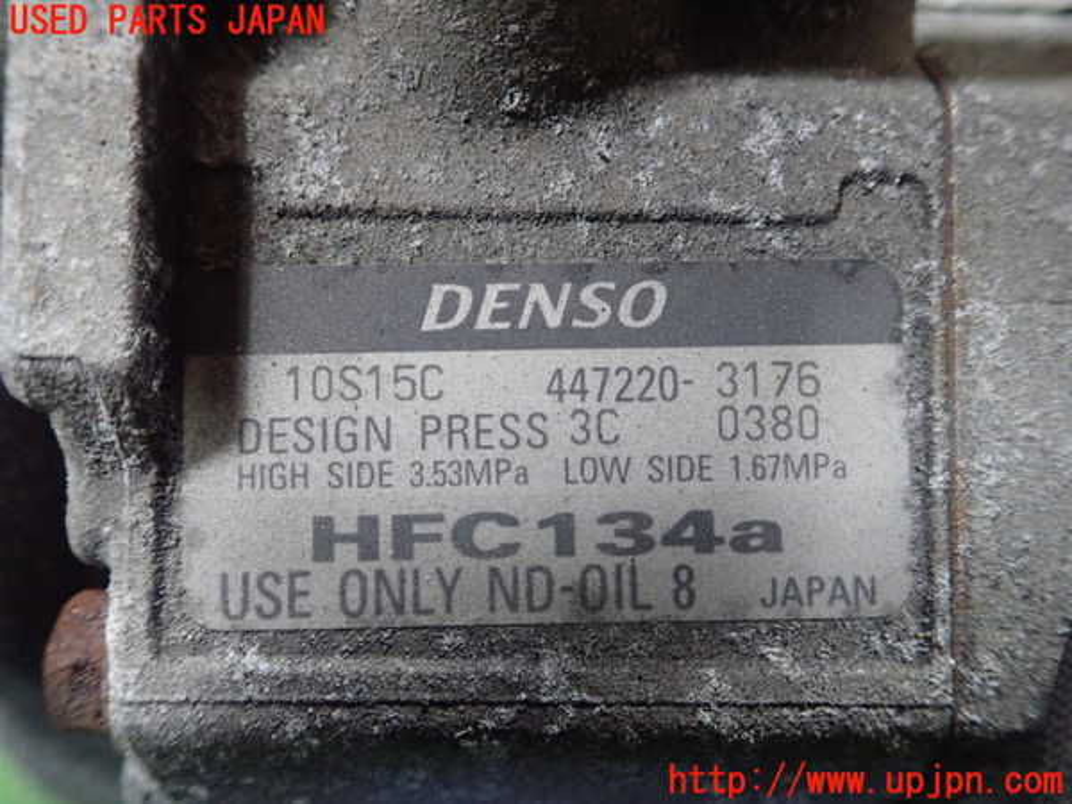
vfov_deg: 46.8
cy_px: 402
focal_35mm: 30
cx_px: 536
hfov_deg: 60.0
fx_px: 929
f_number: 2.3
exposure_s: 1/125
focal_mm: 5.5
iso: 640
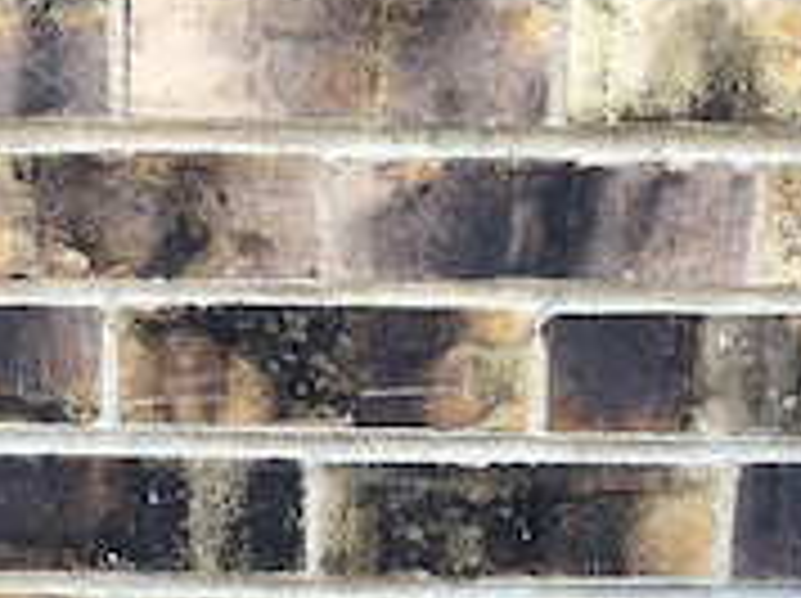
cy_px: 1241
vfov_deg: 10.6
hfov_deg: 15.7
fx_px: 2912
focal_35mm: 126
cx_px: 351
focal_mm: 3.99
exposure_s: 1/120
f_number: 1.8
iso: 40
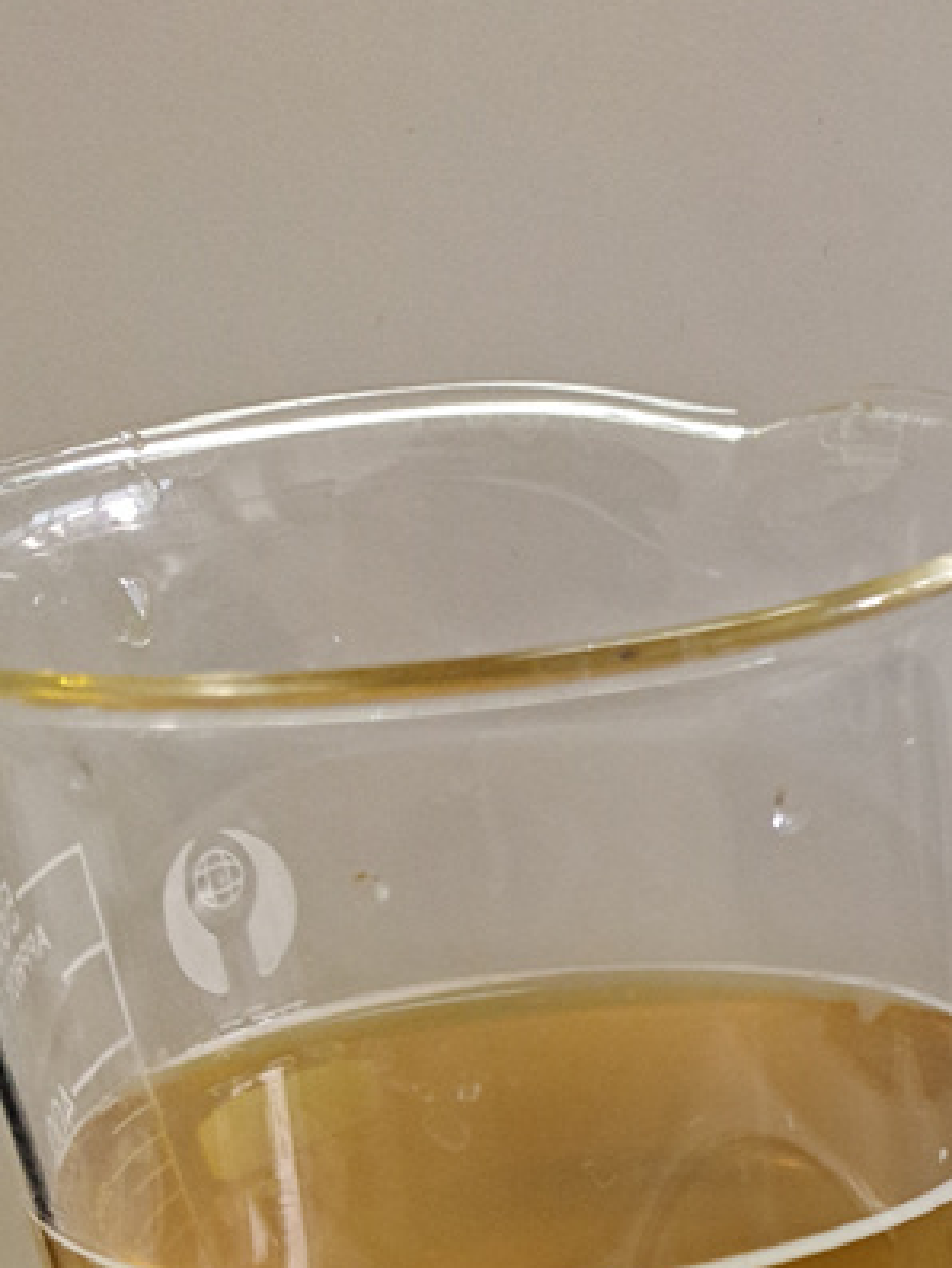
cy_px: 1482
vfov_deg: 28.8
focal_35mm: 59
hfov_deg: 23.3
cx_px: 1048
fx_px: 2162
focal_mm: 4.71
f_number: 1.79
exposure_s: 1/100
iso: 224
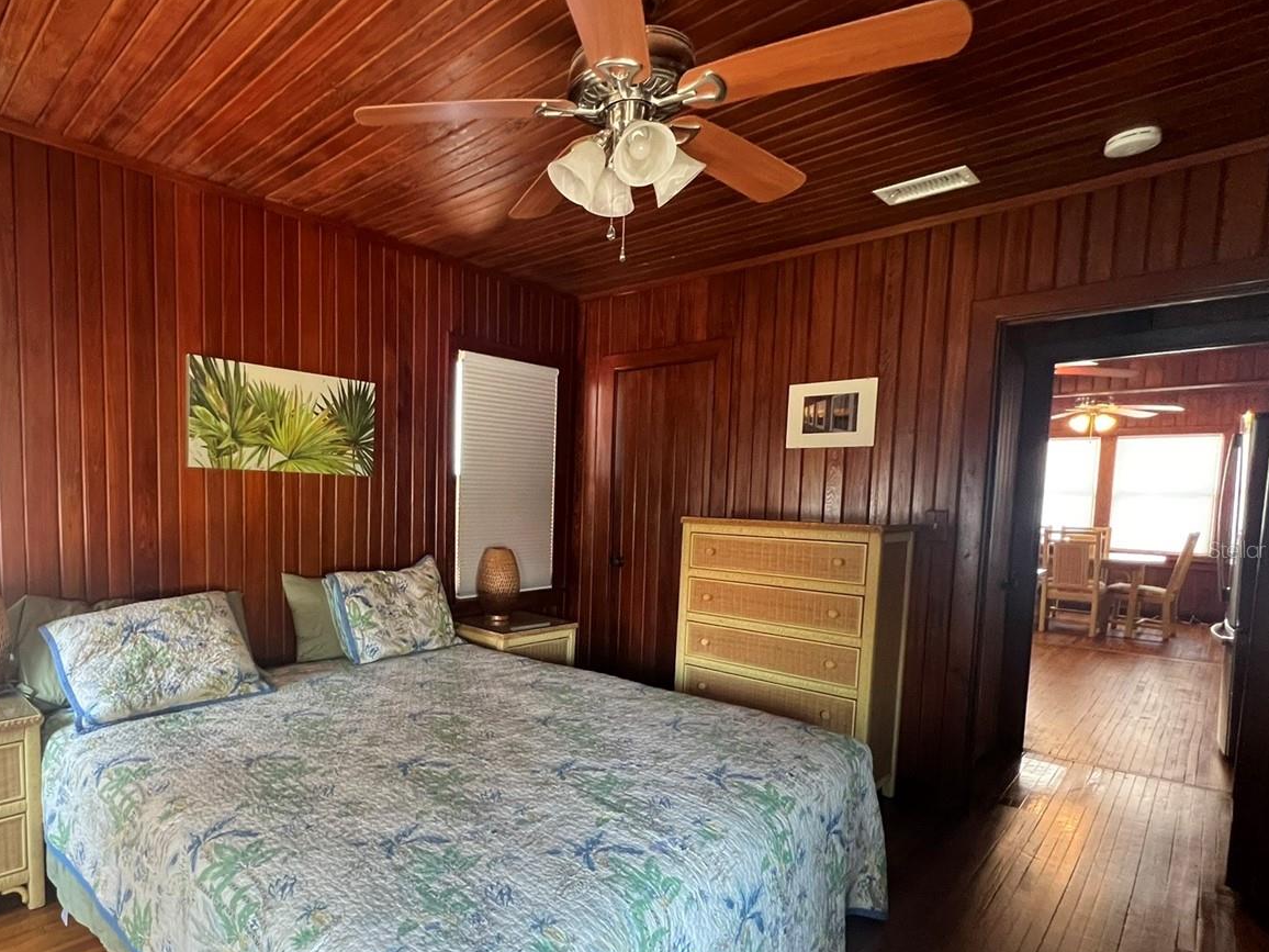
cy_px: 549
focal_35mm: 18
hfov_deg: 85.0
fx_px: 660
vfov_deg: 71.2
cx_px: 434
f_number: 1.8
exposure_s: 1/60
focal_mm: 1.57
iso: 500
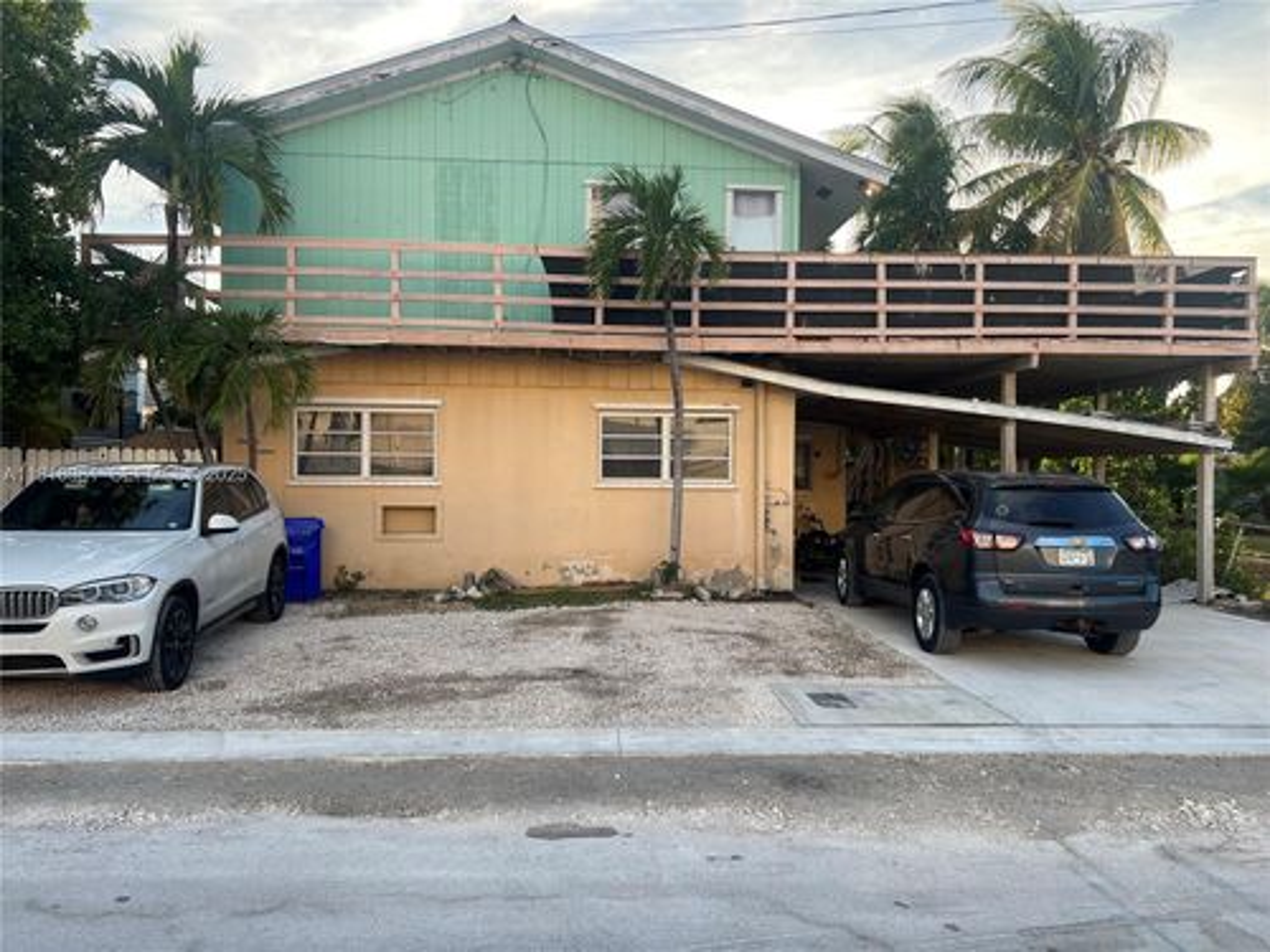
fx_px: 954
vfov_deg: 53.1
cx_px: 635
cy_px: 476
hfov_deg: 67.3
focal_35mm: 26
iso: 50
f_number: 1.5
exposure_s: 1/621
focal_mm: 5.7
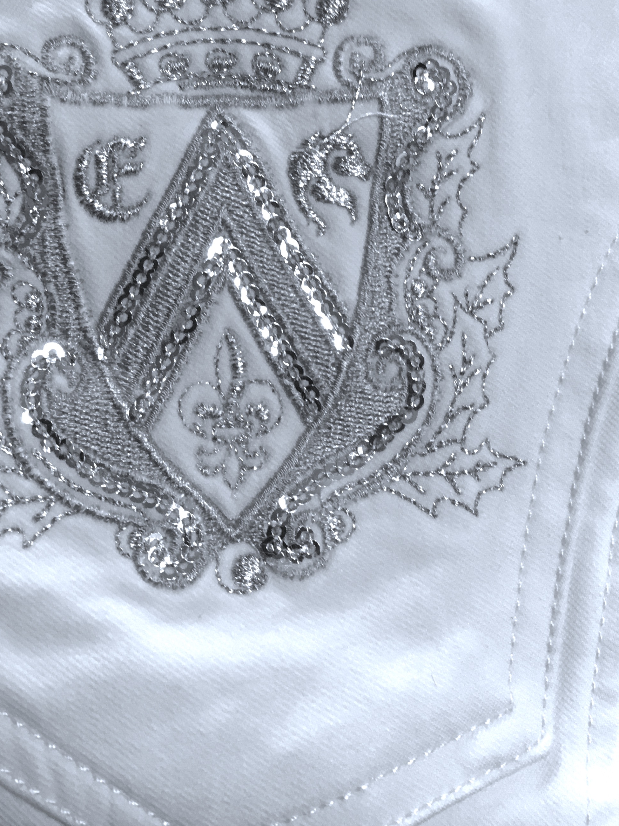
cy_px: 245
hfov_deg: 32.2
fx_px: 1073
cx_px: 299
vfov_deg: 41.3
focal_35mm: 45
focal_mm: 4.15
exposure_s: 1/30
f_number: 2.2
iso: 100
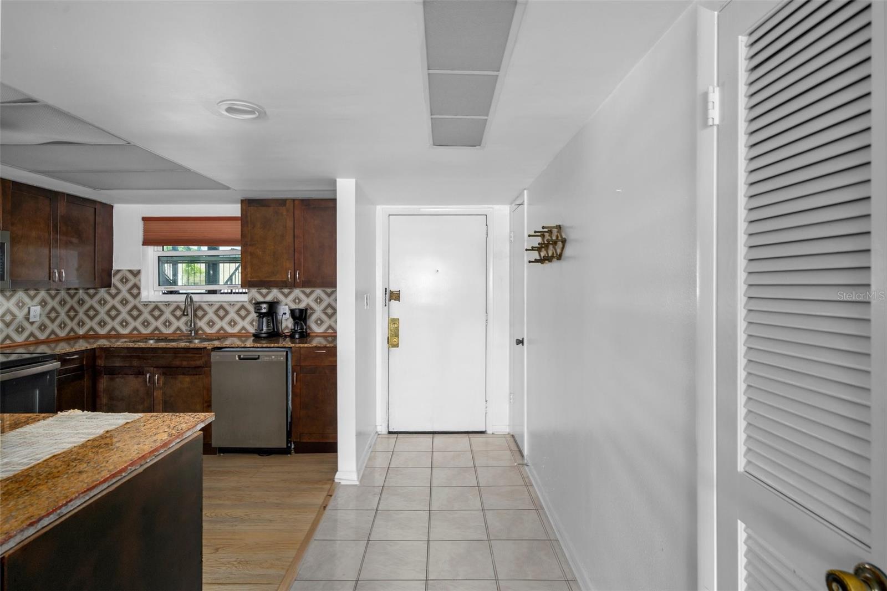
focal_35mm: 18
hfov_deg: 90.0
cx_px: 444
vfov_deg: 67.4
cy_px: 296
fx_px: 443
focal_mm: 18
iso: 320
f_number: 8
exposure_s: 2
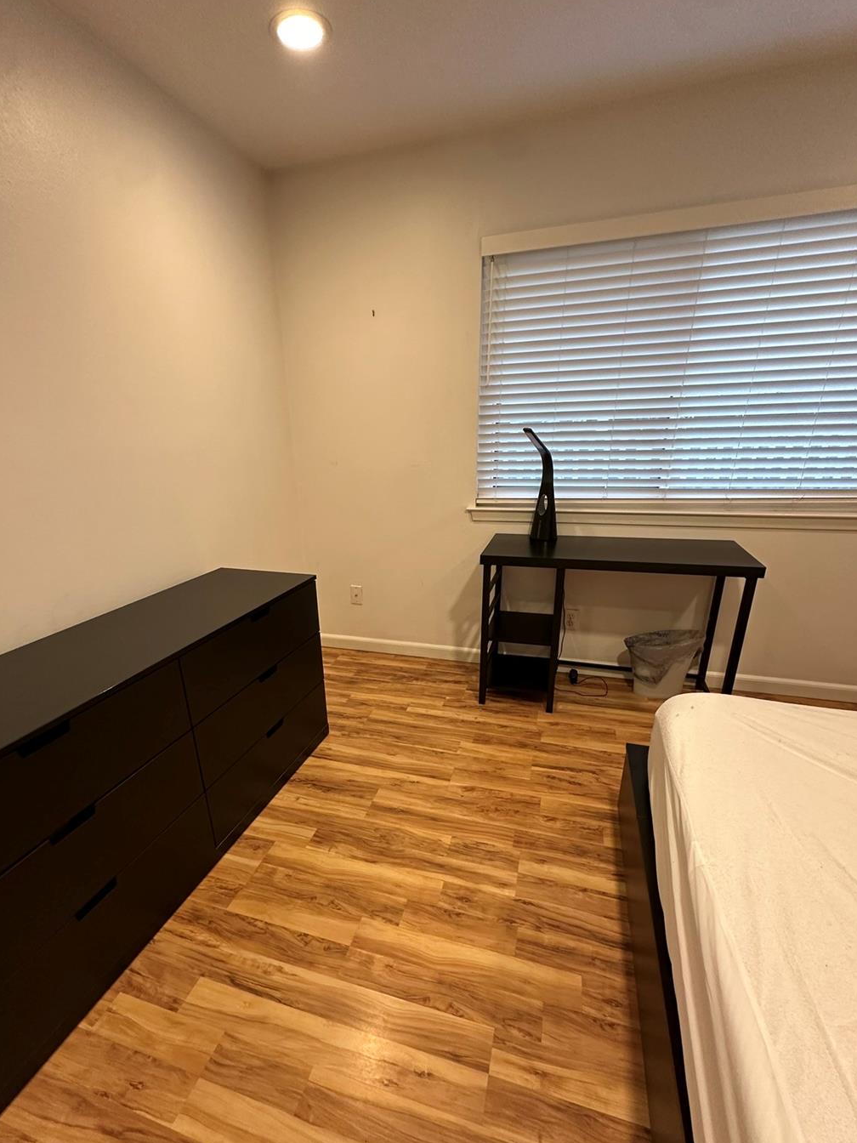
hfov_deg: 77.9
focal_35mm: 16
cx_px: 390
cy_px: 630
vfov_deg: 94.2
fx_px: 528
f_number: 2.2
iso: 250
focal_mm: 2.22
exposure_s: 1/60
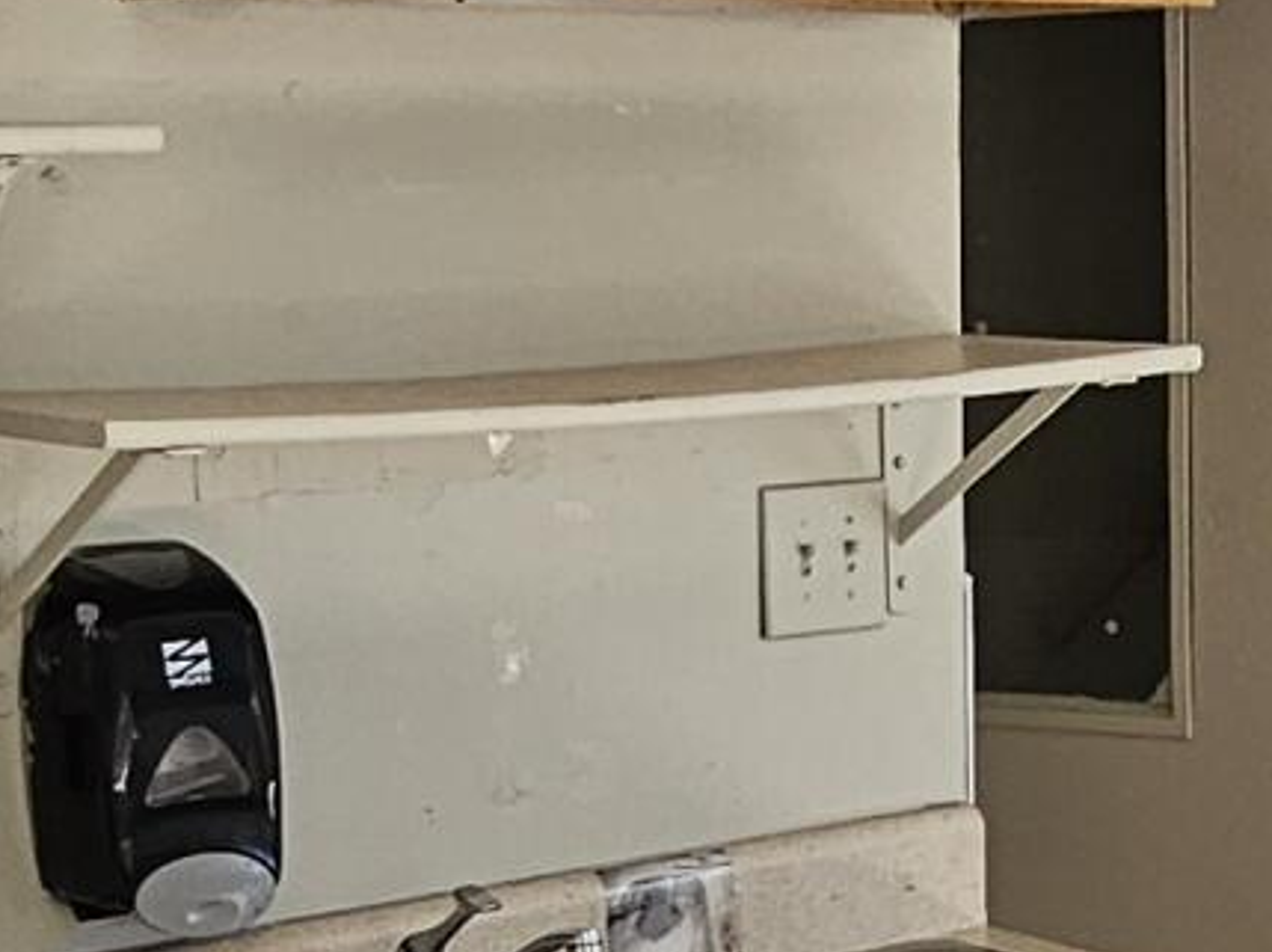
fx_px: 3341
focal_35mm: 91
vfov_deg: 16.0
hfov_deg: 21.3
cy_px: 848
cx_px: 978
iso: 80
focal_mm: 2.2
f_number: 2.2
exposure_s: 1/120
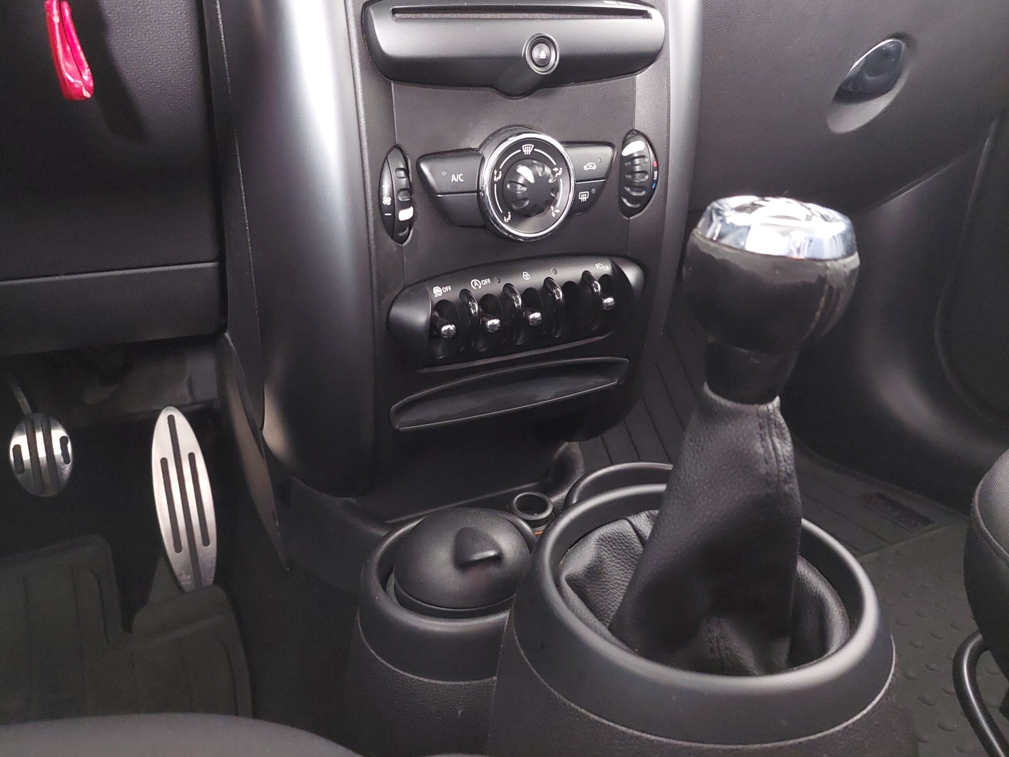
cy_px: 366
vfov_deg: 53.0
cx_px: 489
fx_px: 758
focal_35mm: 26
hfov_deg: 67.3
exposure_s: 1/10.9
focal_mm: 5.23
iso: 2500
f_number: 1.8
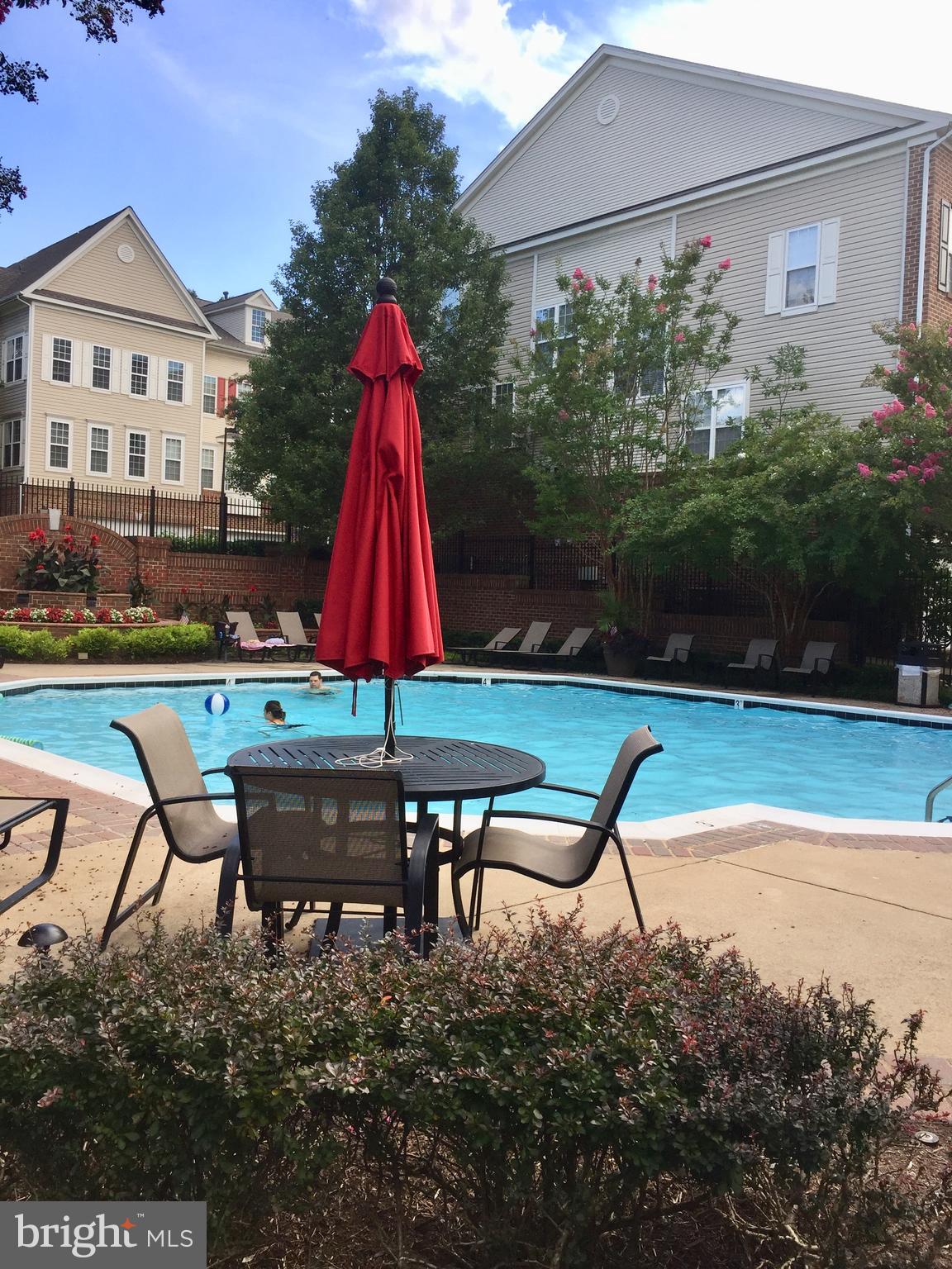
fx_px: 1063
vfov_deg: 61.7
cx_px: 476
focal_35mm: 29
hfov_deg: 48.2
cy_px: 634
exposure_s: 1/599
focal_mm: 4.15
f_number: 2.2
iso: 32
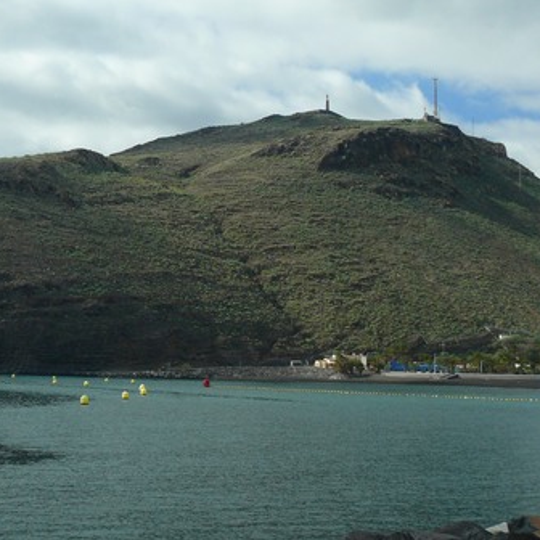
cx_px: 53
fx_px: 1324
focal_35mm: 75
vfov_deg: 23.0
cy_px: 207
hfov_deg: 22.5
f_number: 3.6
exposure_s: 1/500
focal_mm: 8.1
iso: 100
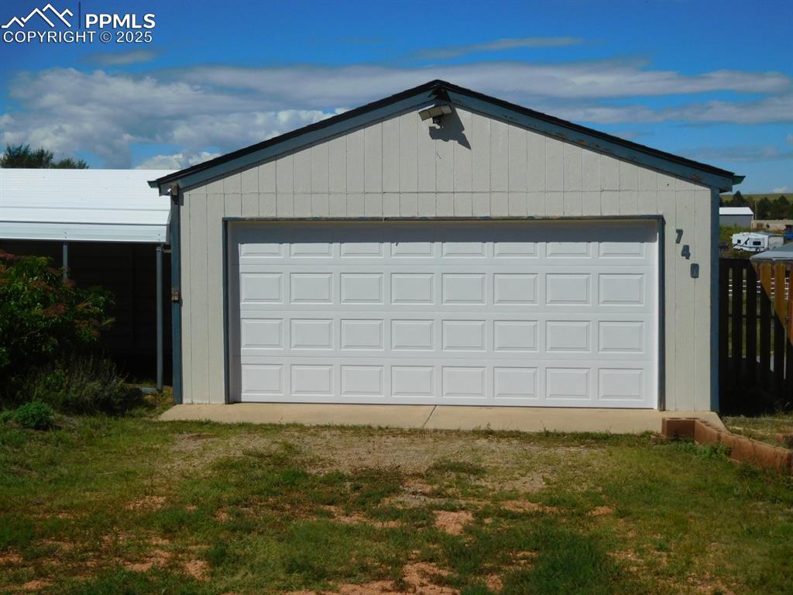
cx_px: 396
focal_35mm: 55
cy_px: 298
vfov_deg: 26.6
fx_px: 1260
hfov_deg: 34.9
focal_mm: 9.8
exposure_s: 1/800
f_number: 8.4
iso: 125
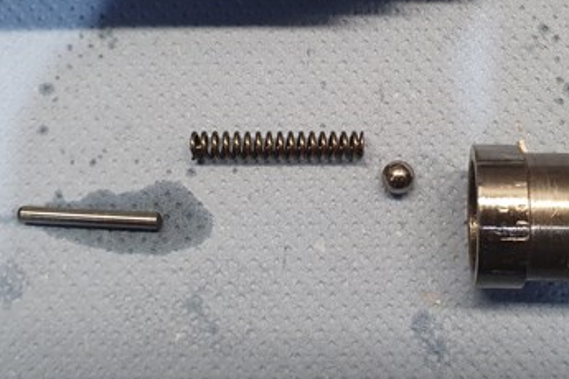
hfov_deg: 41.3
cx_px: 386
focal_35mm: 47
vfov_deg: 28.3
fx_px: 743
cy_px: 109
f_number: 2.4
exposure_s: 1/100
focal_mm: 4.32
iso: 250
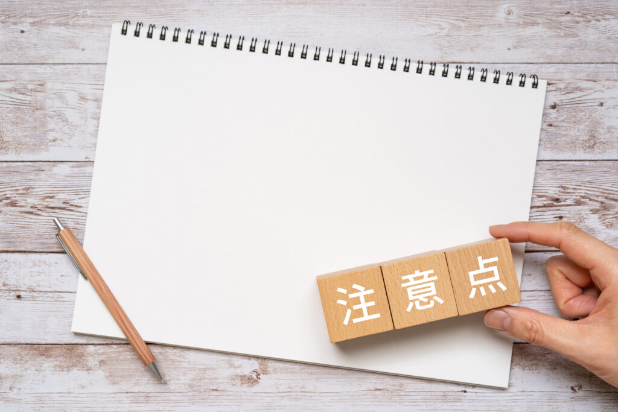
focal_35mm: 50
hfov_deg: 39.6
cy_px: 206
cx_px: 309
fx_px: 858
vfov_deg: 27.0
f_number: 8
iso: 100
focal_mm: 50
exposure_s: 1/3.33
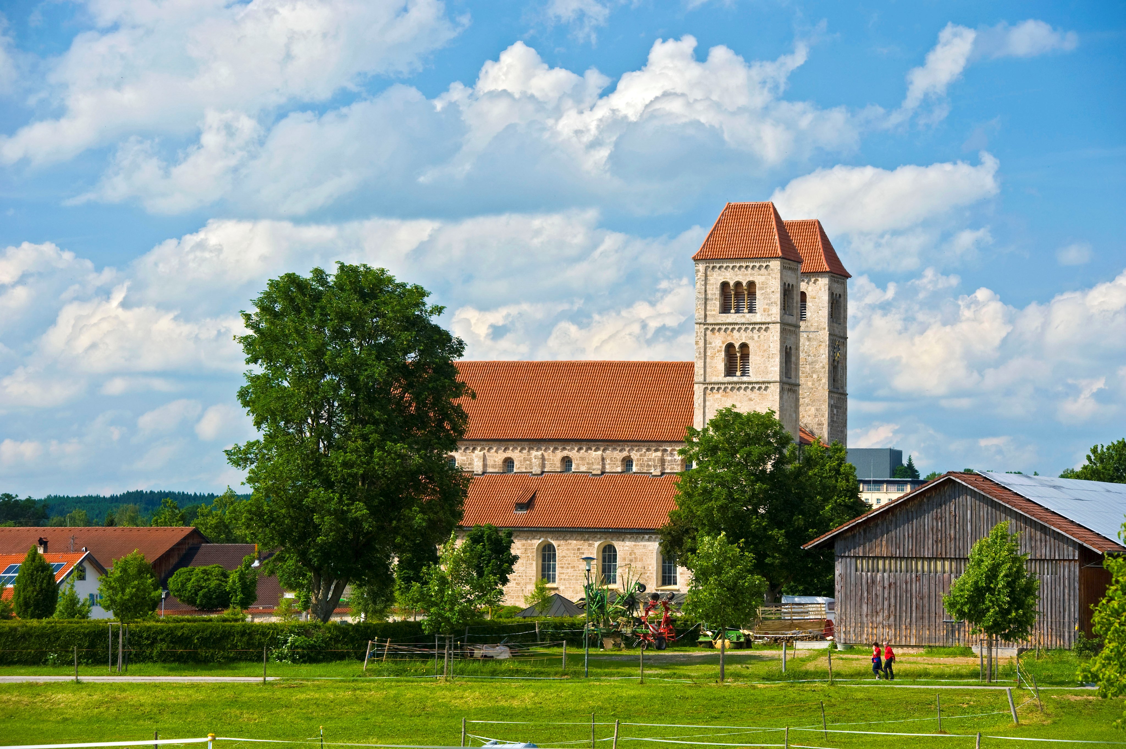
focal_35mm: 122
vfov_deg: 11.2
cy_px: 374
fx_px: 3814
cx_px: 563
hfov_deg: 16.8
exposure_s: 1/250
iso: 200
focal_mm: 122
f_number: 7.1
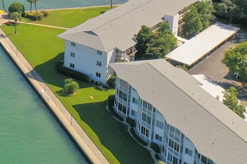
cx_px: -68
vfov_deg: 13.8
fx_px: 638
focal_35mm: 93
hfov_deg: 20.2
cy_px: -86
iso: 100
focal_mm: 10.26
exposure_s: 1/120
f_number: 4.5
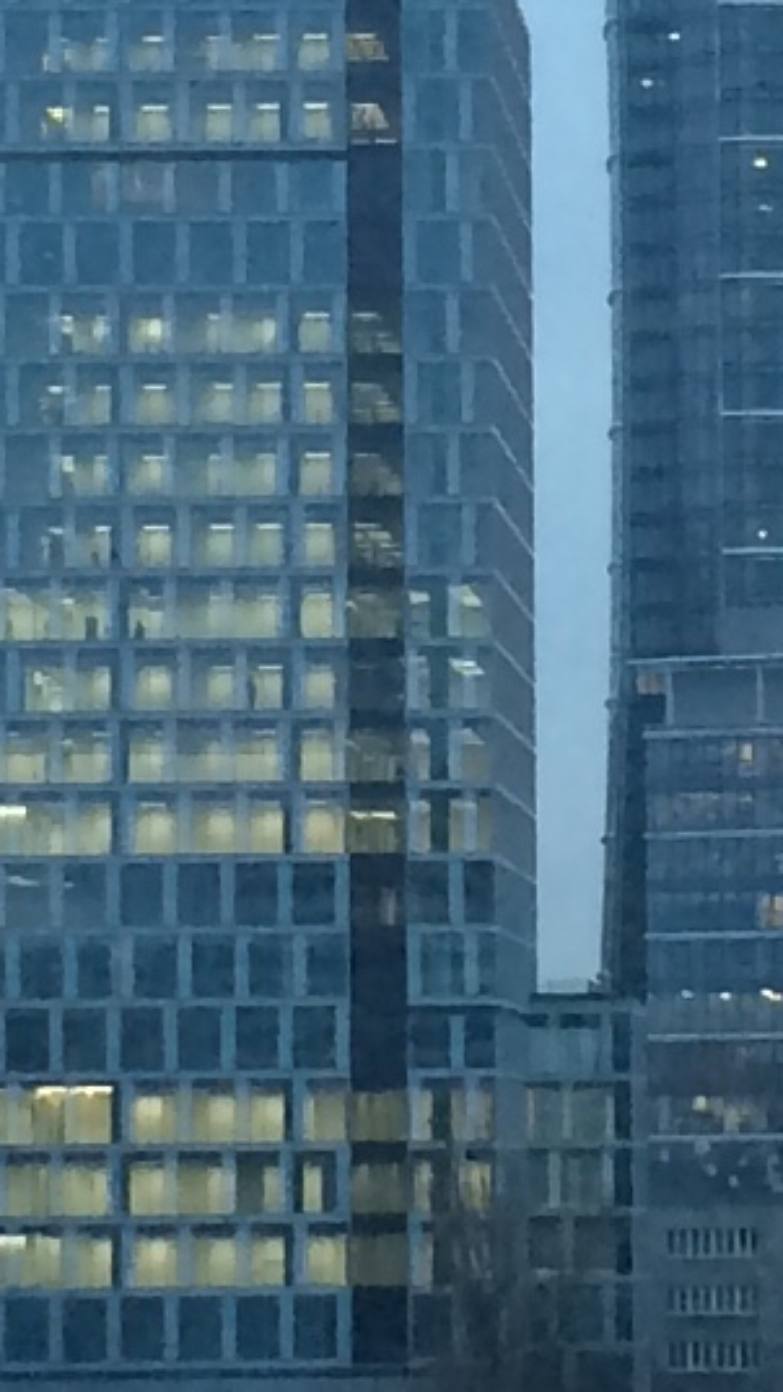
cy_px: 451
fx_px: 7088
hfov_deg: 6.3
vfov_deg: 11.2
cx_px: 589
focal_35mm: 192
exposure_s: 1/30
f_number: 2.2
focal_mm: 4.15
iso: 80
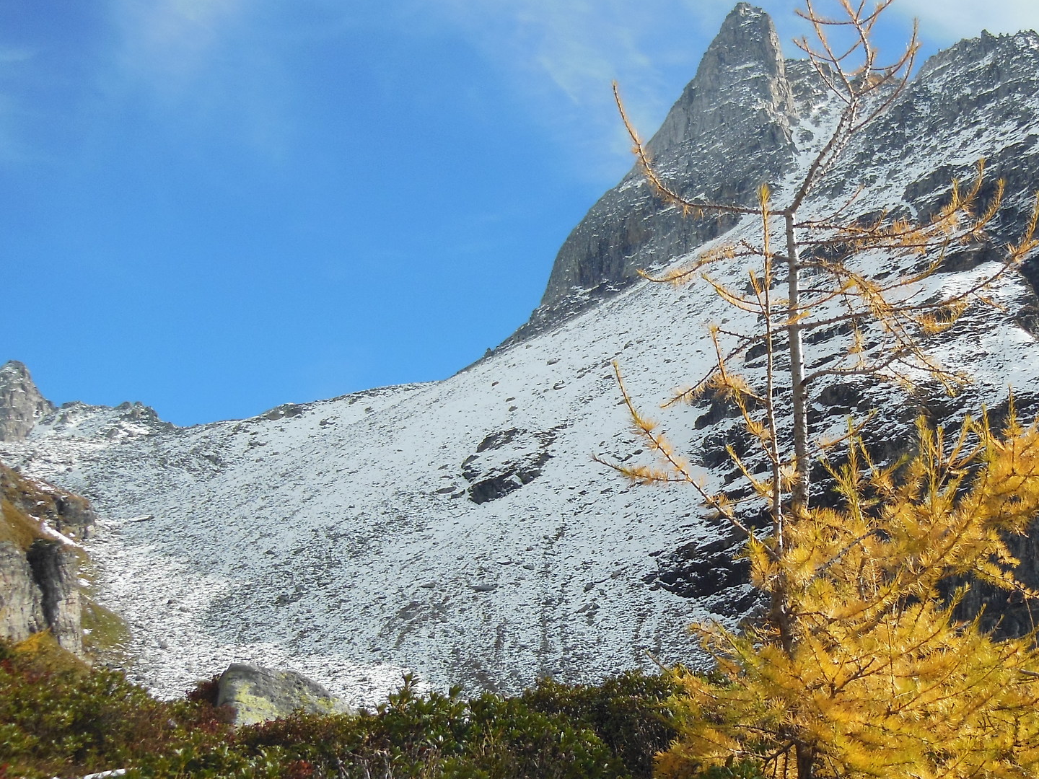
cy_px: 434
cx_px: 831
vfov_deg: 19.6
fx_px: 2251
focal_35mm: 75
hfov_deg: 25.5
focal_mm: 8
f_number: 4.4
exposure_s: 1/800
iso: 125
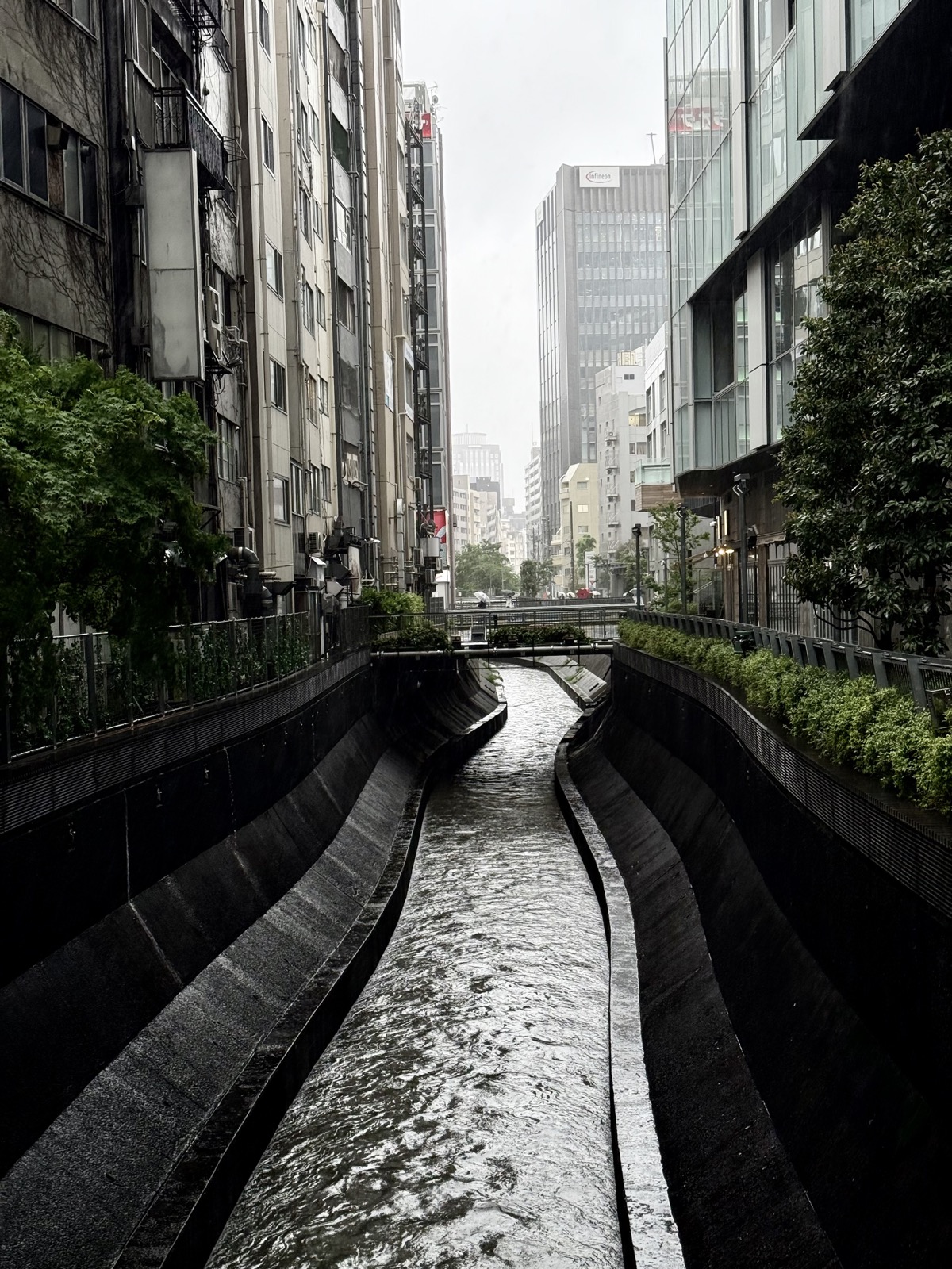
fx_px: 1760
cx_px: 476
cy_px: 634
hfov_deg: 30.3
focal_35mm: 48
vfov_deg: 39.7
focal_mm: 6.76
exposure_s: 1/160
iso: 200
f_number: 1.78
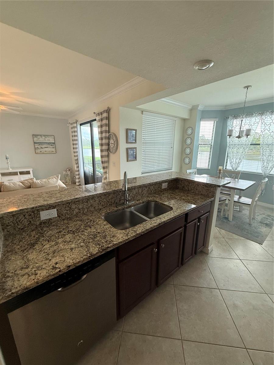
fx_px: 148
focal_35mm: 14
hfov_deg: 85.7
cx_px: 137
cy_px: 182
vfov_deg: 102.1
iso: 250
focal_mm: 2.22
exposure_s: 1/120
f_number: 2.2
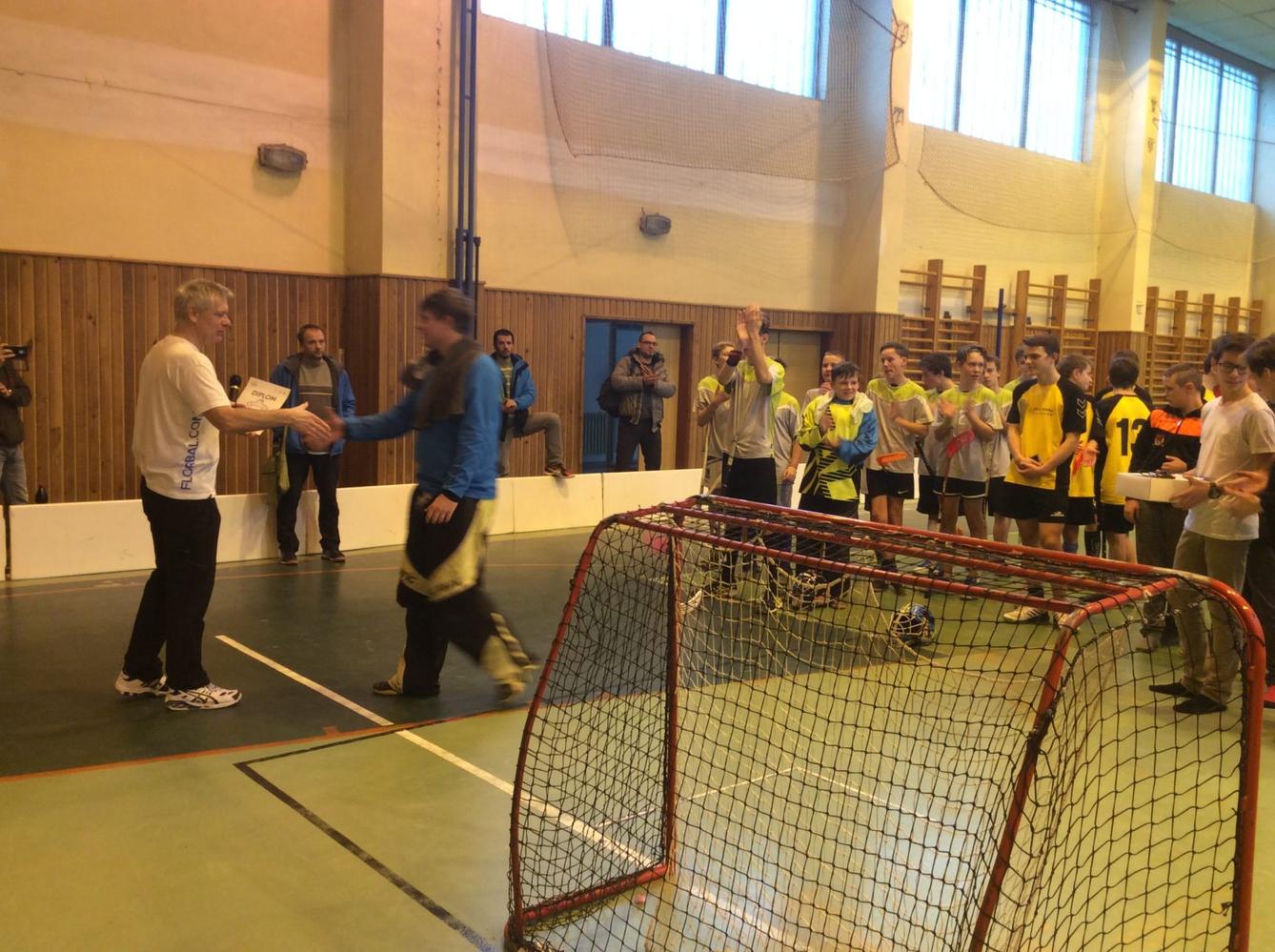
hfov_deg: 56.9
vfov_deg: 44.0
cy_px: 476
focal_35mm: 32
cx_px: 638
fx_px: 1177
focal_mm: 3.3
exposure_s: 1/25
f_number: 2.4
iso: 64
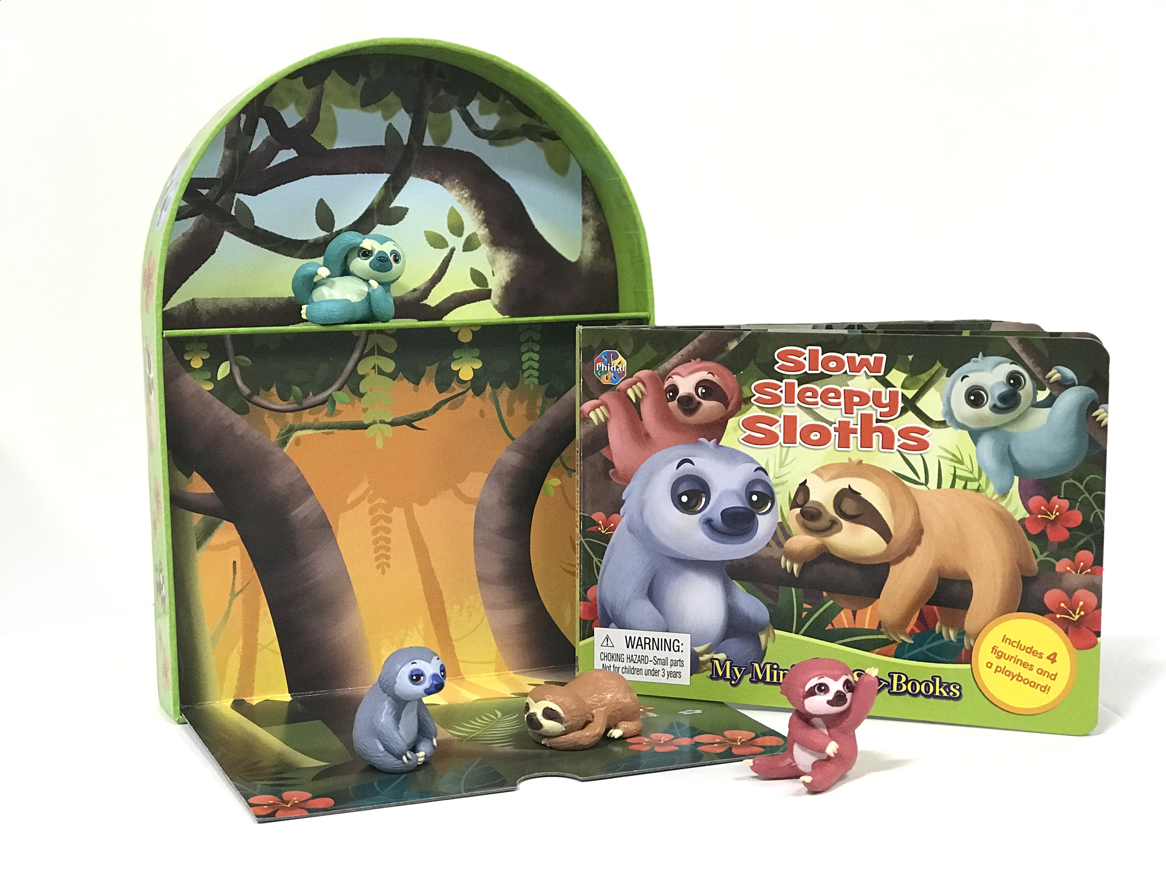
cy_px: 438
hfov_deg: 33.8
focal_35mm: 57
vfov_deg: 25.7
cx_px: 583
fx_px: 1920
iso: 160
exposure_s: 1/60
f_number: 2.8
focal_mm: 6.6
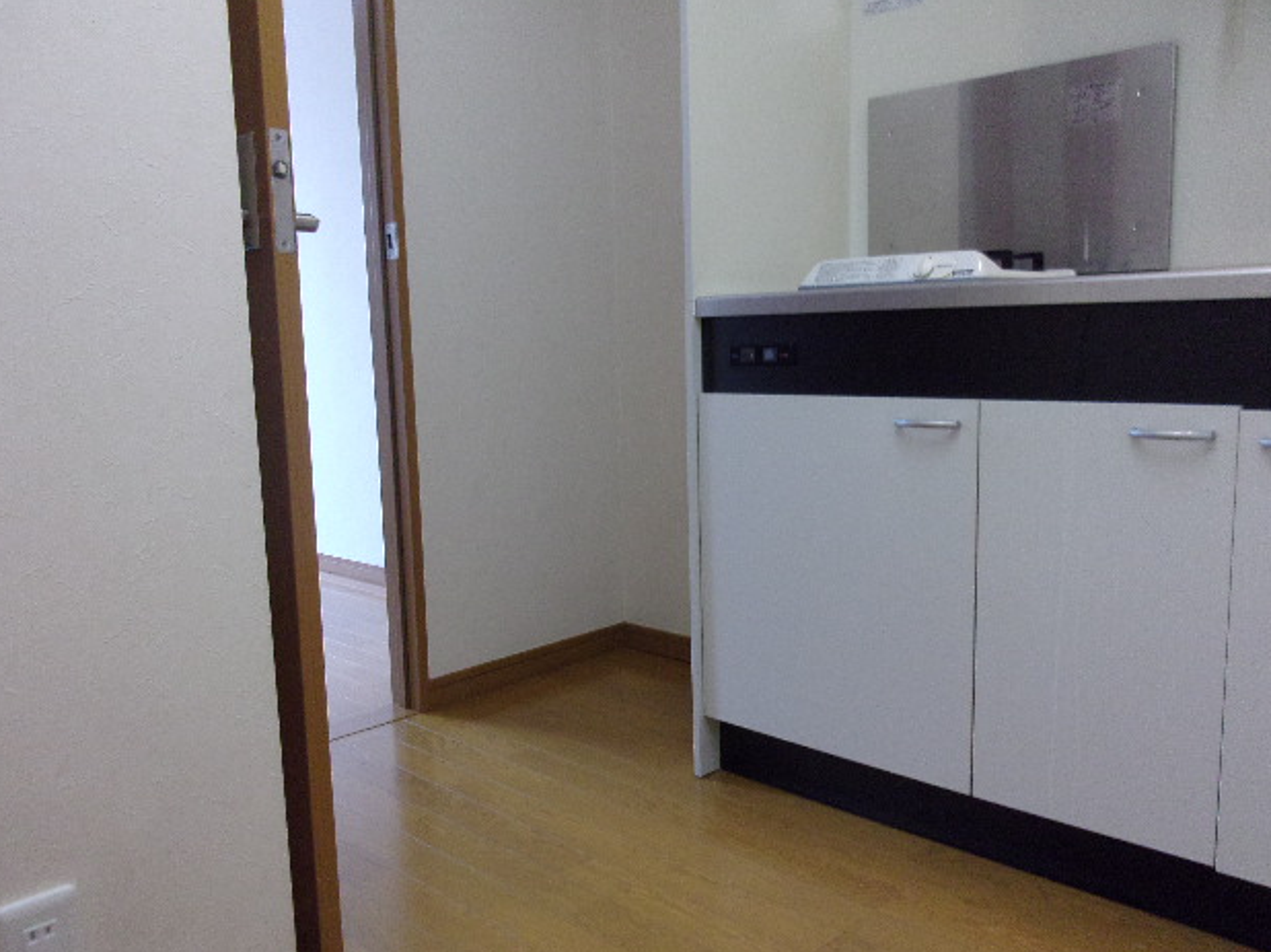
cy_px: 485
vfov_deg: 48.2
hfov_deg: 61.7
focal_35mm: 29
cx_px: 629
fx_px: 1064
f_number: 3.9
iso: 363
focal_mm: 5.1
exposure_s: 1/34
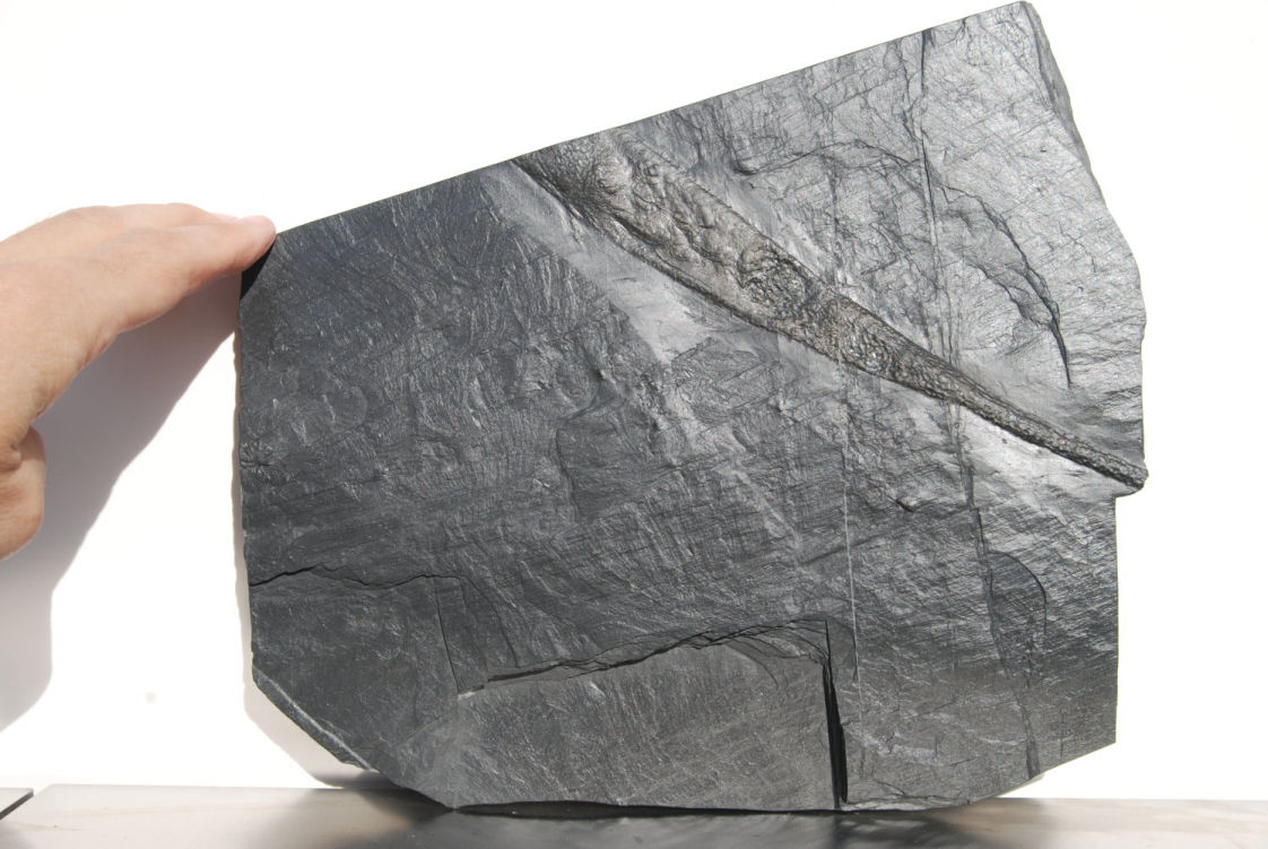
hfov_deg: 38.8
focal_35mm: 51
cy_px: 424
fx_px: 1798
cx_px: 634
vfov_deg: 26.6
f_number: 8
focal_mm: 34
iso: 100
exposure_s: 1/250
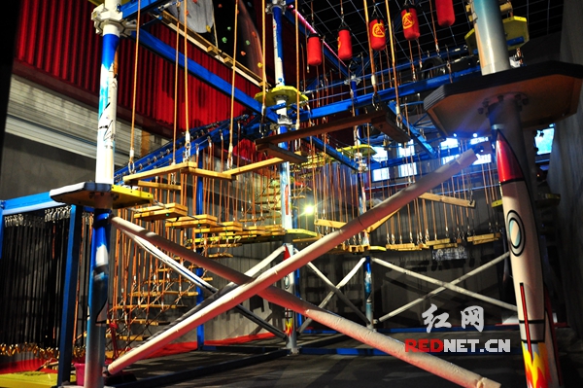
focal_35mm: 27
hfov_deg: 67.4
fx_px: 437
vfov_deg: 47.9
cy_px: 194
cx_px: 292
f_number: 4
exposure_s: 1/40
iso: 2000
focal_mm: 18
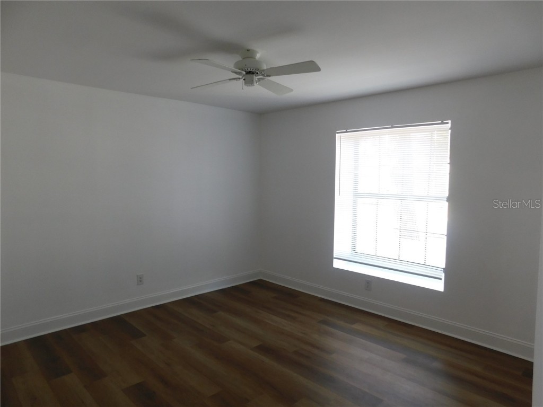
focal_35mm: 23
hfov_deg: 73.9
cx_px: 272
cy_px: 204
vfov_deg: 58.9
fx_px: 361
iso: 125
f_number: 3
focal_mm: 4
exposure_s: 1/30
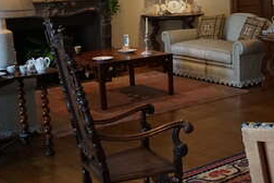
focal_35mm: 73
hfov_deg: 23.8
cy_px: 60
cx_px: 372
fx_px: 556
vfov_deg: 18.6
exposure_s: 1/160
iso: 3200
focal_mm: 16
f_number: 3.5
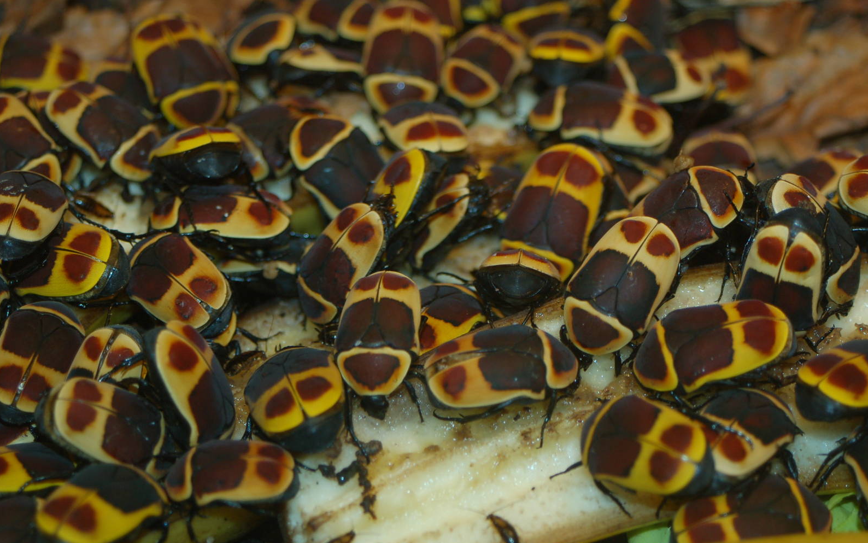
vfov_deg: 10.7
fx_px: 2910
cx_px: 435
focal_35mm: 123
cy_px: 263
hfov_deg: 17.0
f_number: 5.6
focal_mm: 80
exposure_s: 1/60
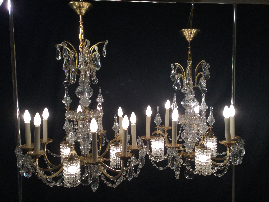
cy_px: 101
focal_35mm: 31
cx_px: 134
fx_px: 241
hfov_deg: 58.4
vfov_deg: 45.4
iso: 32
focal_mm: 3.3
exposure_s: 1/100
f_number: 2.4
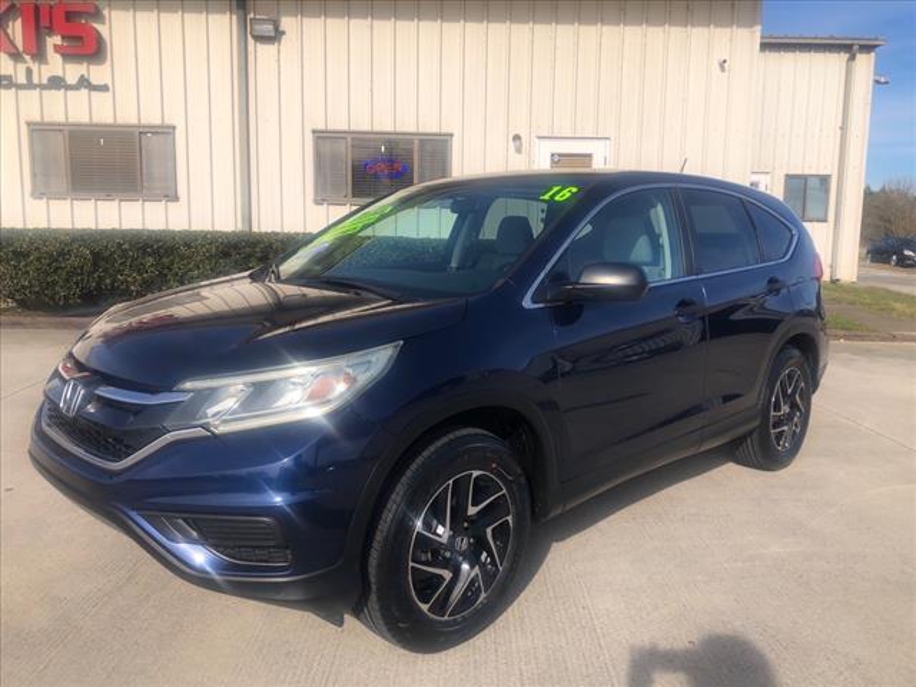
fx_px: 741
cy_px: 344
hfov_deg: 63.4
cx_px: 458
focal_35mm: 28
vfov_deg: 49.7
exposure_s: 1/2433
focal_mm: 3.99
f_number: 1.8
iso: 20
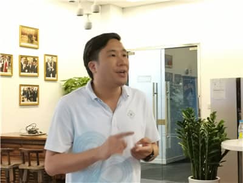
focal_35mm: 58
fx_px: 407
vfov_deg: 25.2
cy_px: 92
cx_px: 122
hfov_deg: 33.2
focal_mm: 5.58
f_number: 1.8
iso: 640
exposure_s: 1/16.7
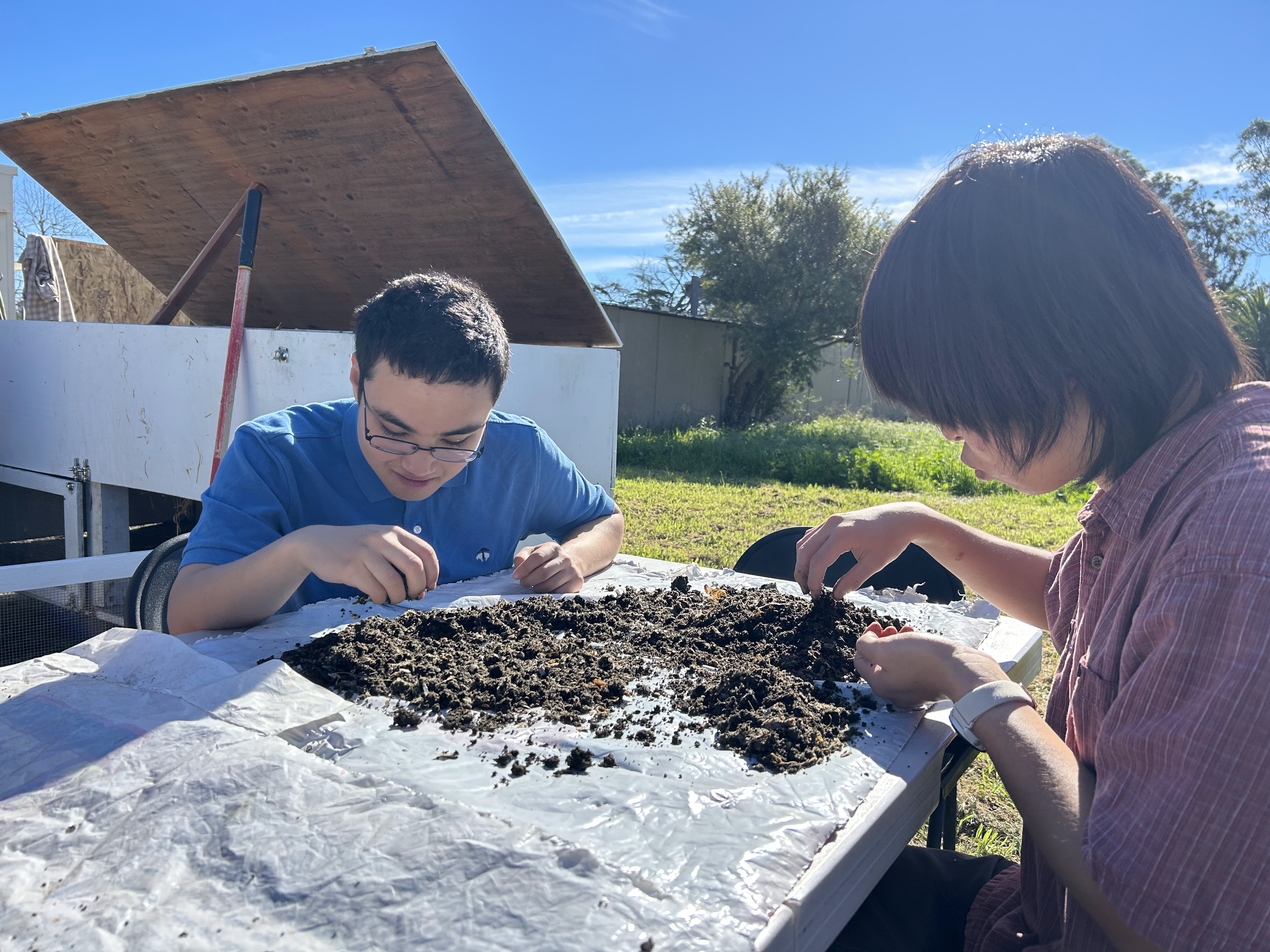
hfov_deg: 67.3
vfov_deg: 53.1
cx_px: 635
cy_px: 476
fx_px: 954
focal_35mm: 26
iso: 50
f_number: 1.5
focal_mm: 5.7
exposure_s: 1/3257
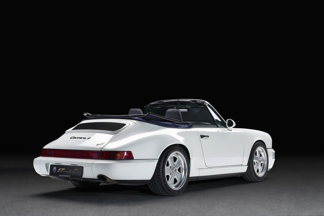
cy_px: 108
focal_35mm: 60
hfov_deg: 33.4
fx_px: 540
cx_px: 162
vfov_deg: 22.6
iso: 125
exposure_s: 1/50
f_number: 10
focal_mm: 60
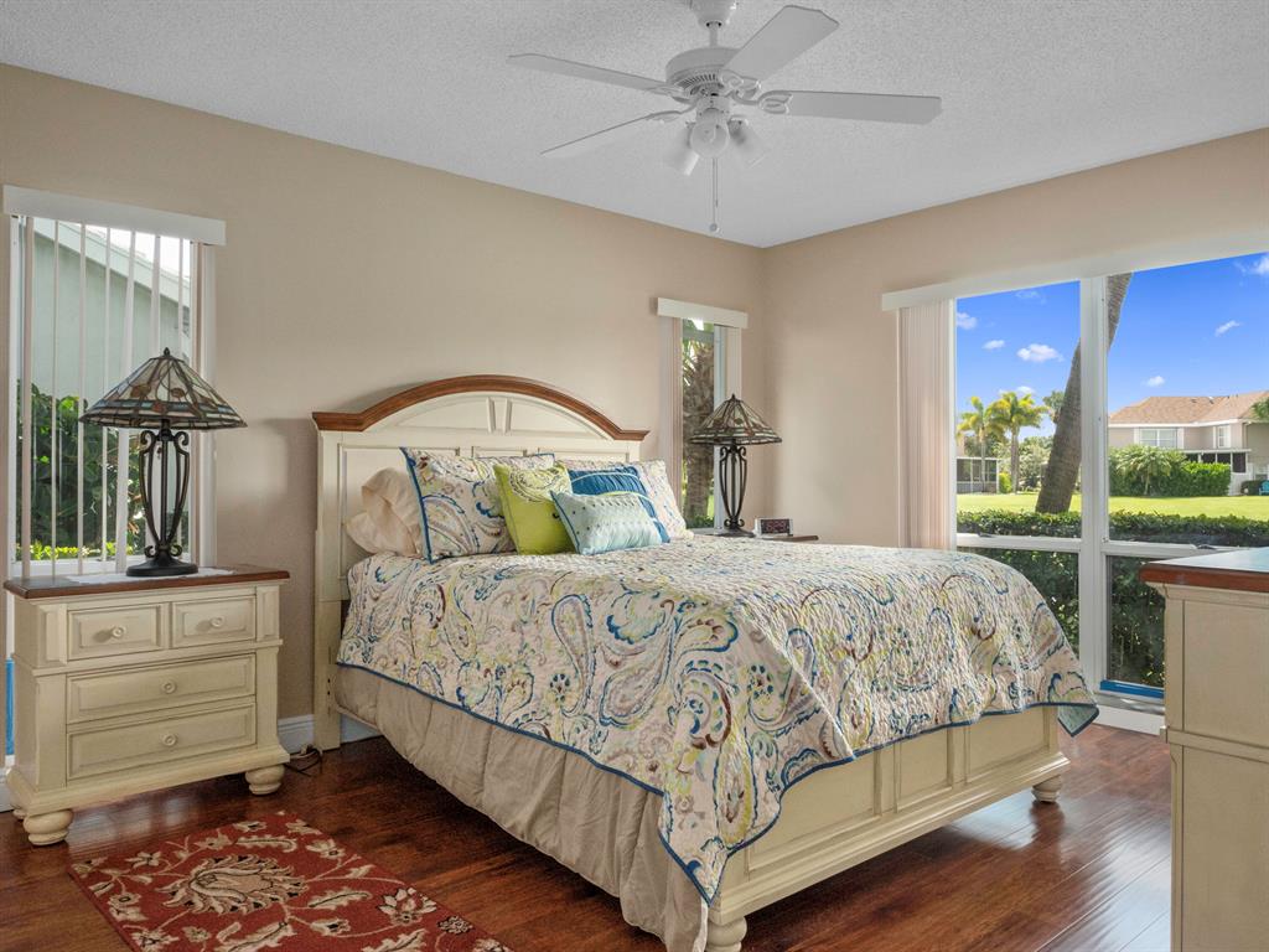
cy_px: 476
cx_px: 634
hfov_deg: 71.6
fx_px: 880
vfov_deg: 56.8
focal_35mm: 24
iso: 1600
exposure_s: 1/50
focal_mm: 12
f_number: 8
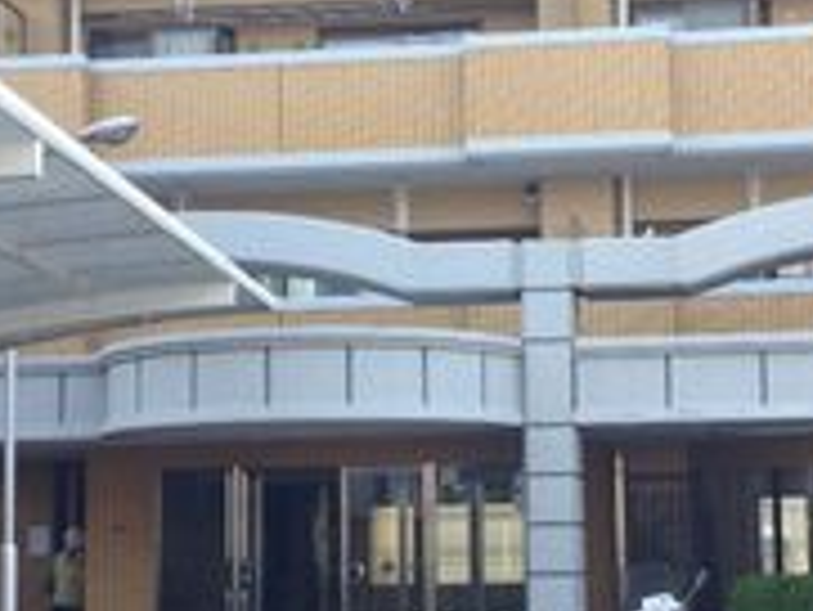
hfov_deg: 24.0
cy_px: 366
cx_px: 530
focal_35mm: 81
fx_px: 1904
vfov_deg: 18.2
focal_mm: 4.28
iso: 50
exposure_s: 1/438
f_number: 2.4
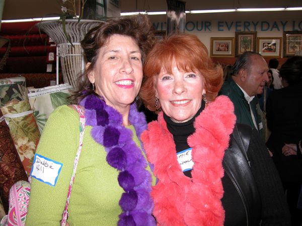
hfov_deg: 52.6
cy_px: 113
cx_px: 151
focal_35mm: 35
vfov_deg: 40.7
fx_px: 305
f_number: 2.8
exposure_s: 1/60
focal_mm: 8.9
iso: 100
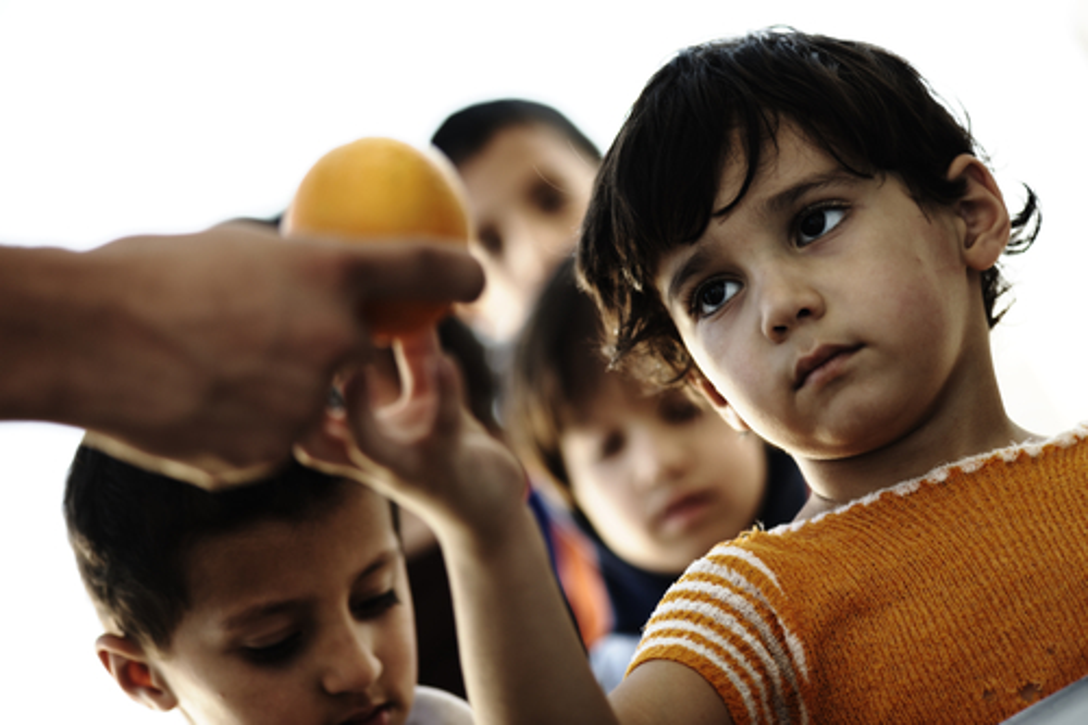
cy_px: 362
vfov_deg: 13.0
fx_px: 3172
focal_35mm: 105
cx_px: 544
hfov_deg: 19.5
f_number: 3.2
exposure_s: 1/320
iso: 200
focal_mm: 105
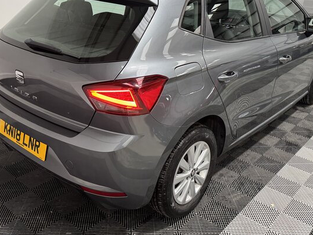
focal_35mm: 36
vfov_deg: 39.6
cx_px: 147
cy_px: 106
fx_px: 326
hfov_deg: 51.3
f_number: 1.78
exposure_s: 1/50
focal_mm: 6.76
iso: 400
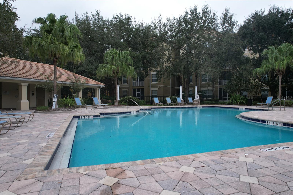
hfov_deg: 78.6
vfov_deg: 57.2
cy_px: 98
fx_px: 179
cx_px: 146
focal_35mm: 22
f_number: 2.8
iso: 100
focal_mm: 8.38
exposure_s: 1/640
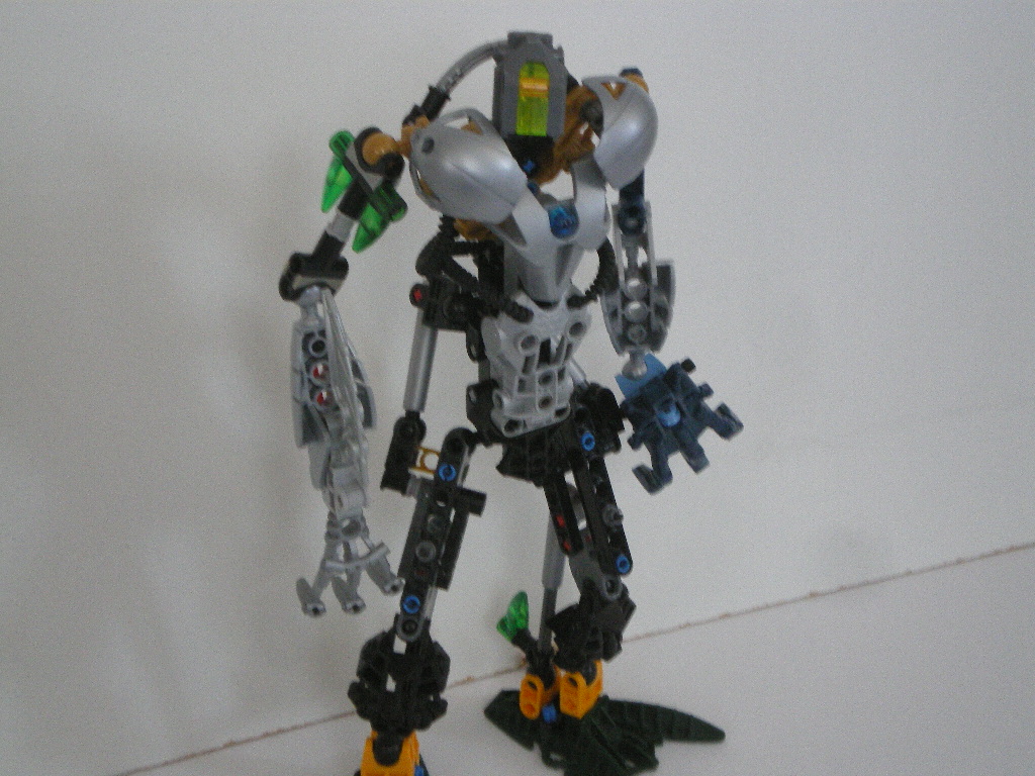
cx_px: 518
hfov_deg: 49.0
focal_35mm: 38
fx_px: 1136
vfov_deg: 37.7
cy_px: 388
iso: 400
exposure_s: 1/20
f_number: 3.1
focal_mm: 6.3
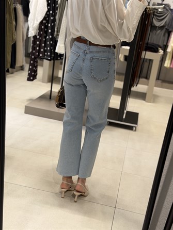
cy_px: 115
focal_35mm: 48
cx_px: 86
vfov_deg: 39.6
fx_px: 320
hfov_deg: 30.3
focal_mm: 6.76
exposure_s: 1/121
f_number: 1.78
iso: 50
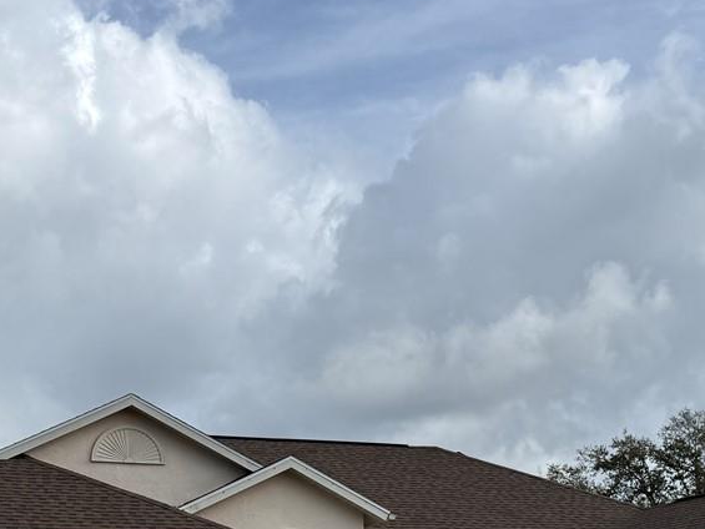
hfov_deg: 28.5
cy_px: 549
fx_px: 1385
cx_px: 316
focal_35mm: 68
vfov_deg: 20.8
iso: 80
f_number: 1.78
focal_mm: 6.76
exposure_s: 1/7353
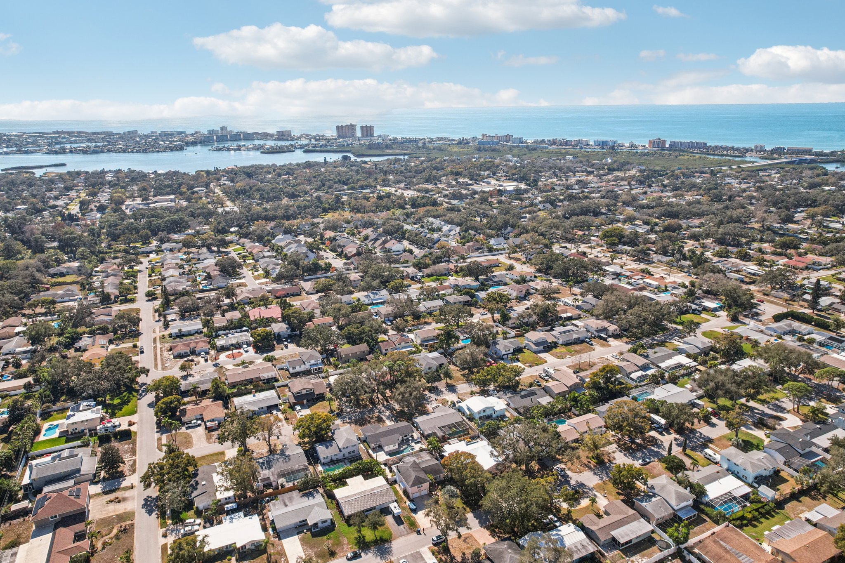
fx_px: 516
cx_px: 422
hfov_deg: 78.6
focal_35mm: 22
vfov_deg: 57.2
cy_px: 282
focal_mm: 8.4
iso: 400
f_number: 2.8
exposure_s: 1/1250
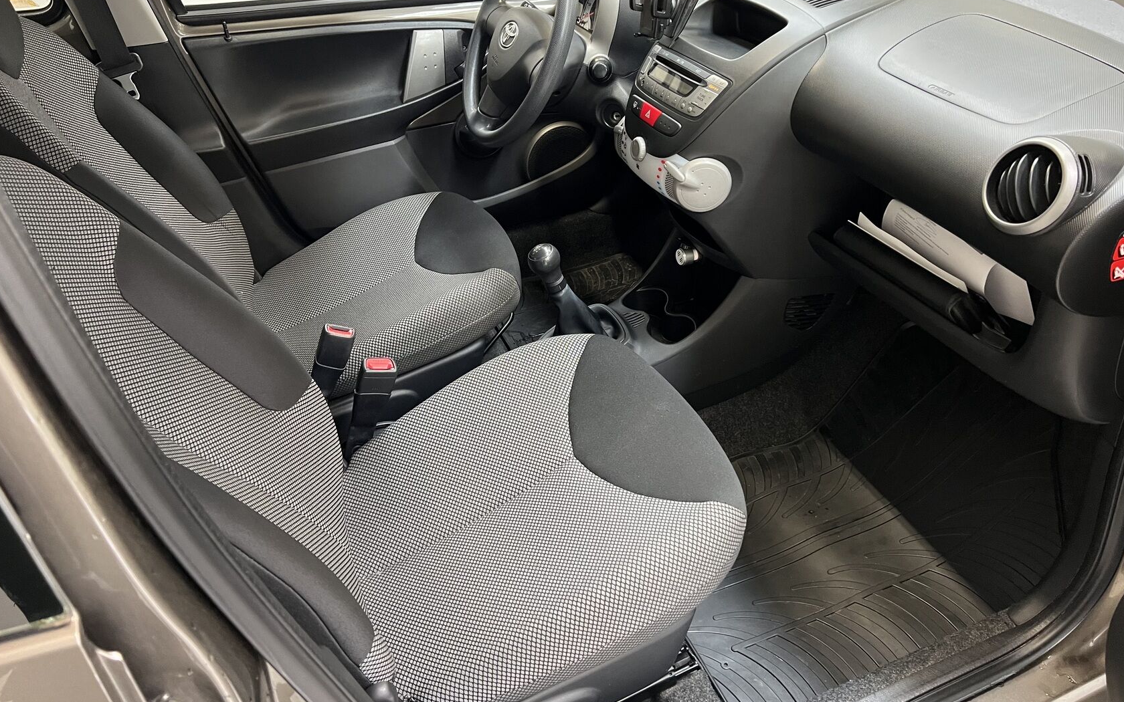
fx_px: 858
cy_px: 279
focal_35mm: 28
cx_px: 566
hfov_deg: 66.5
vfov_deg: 44.3
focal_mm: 5.7
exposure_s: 1/50
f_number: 1.5
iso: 320
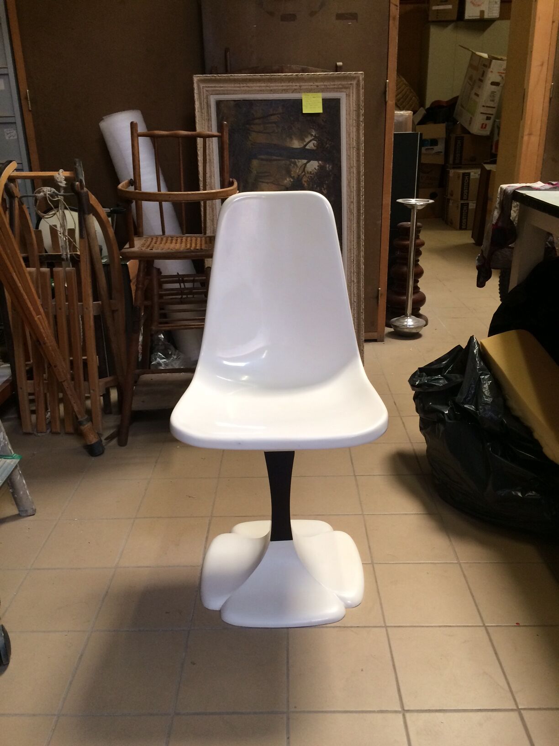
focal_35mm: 29
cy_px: 373
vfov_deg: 61.7
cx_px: 280
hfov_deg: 48.2
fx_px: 624
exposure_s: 1/33
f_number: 2.2
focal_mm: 4.15
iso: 64
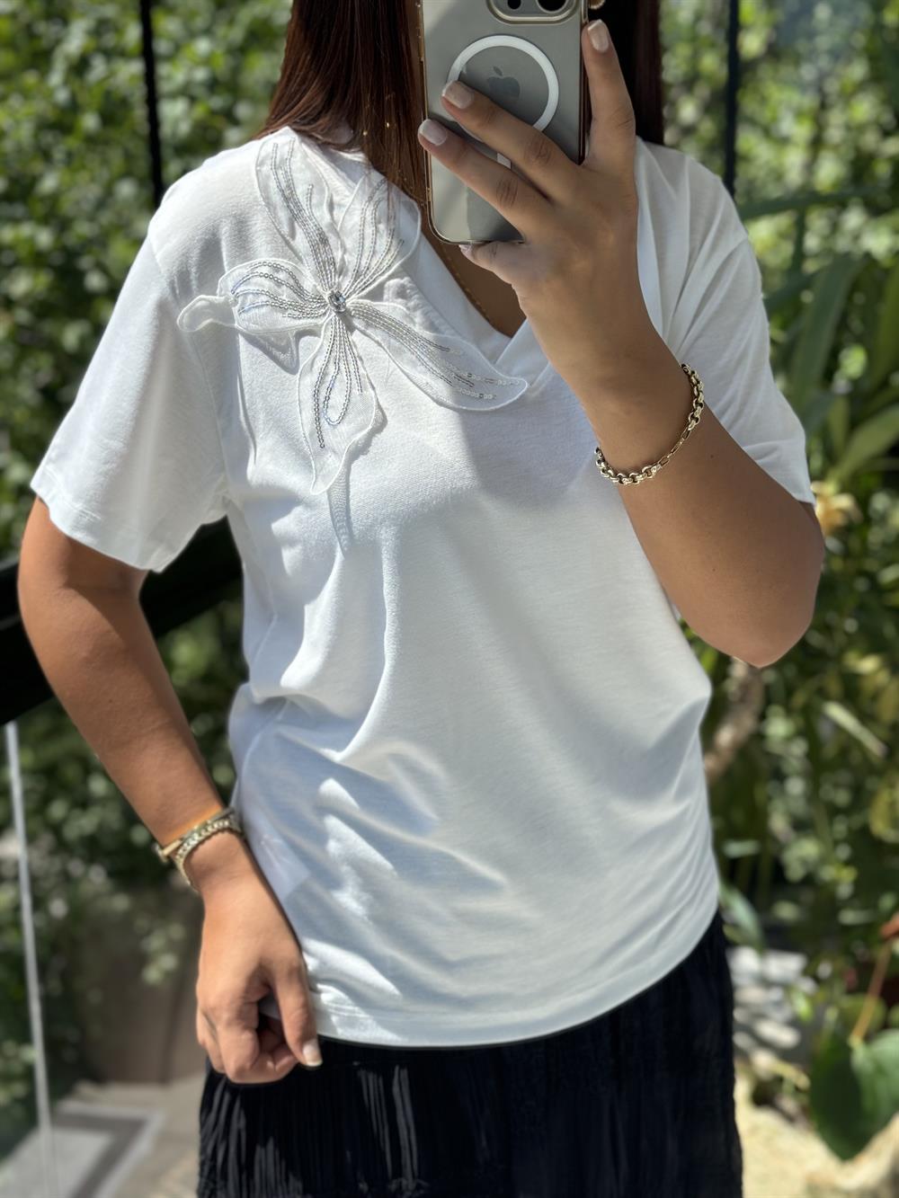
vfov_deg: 39.7
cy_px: 599
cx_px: 450
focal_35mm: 48
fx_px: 1662
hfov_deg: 30.3
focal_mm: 6.76
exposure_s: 1/598
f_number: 1.78
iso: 64
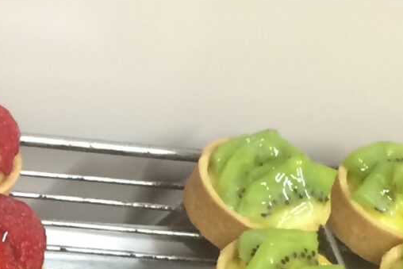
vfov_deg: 8.8
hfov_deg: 12.8
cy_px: 439
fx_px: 1702
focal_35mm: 152
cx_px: -188
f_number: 2.2
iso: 100
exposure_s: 1/33
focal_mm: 4.15
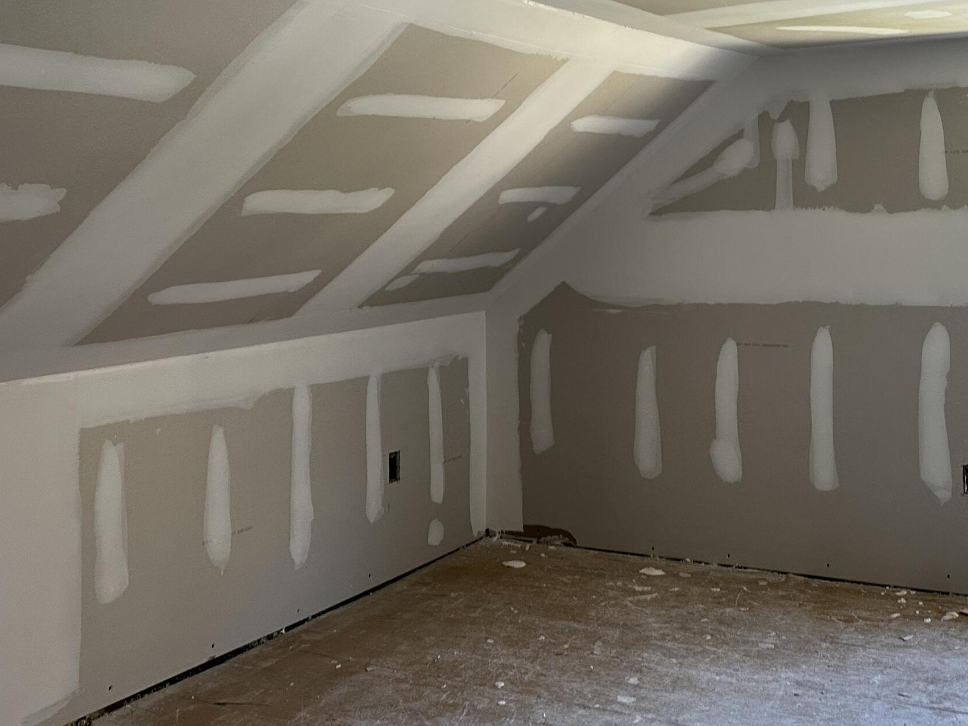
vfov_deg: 32.4
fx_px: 1203
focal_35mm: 43
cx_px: 601
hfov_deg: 43.5
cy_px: 112
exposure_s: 1/74
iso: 250
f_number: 1.78
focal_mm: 6.86
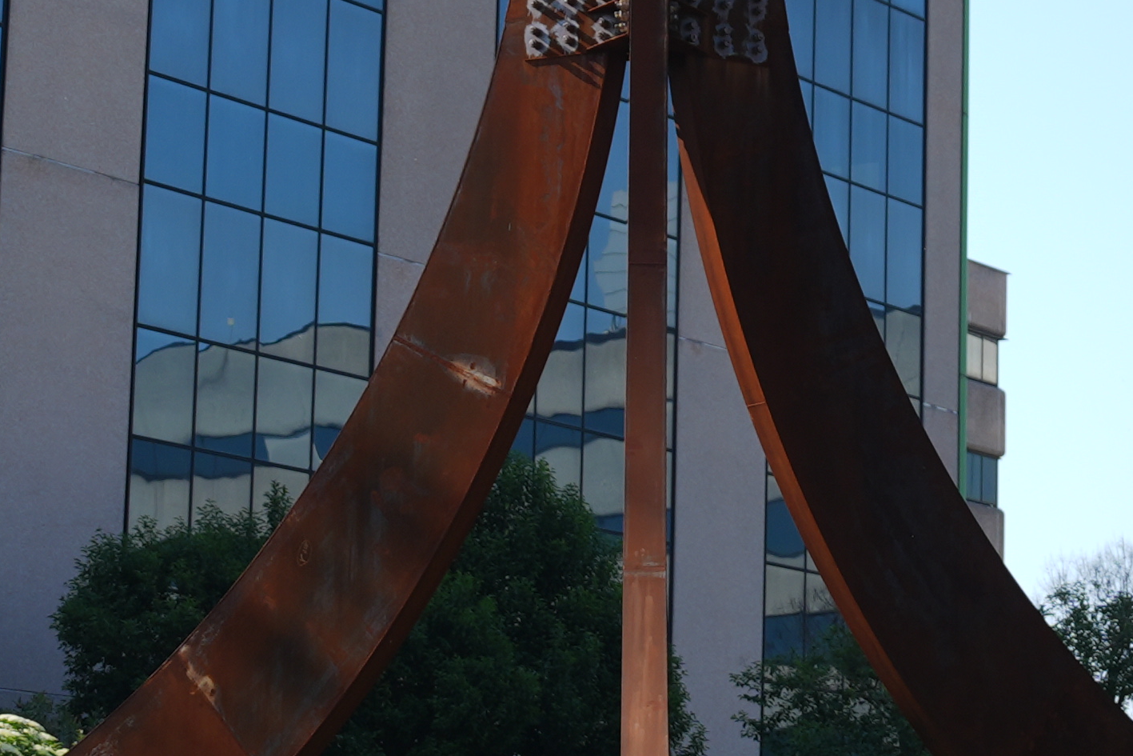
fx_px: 3997
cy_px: 323
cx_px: 1011
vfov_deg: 10.8
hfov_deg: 15.9
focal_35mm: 127
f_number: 2.8
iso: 160
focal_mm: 30
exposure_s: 1/2000
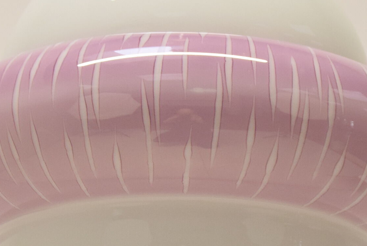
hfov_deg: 13.5
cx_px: 187
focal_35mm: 152
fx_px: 1551
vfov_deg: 9.0
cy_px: 189
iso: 1600
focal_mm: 38
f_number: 7.1
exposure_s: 1/100
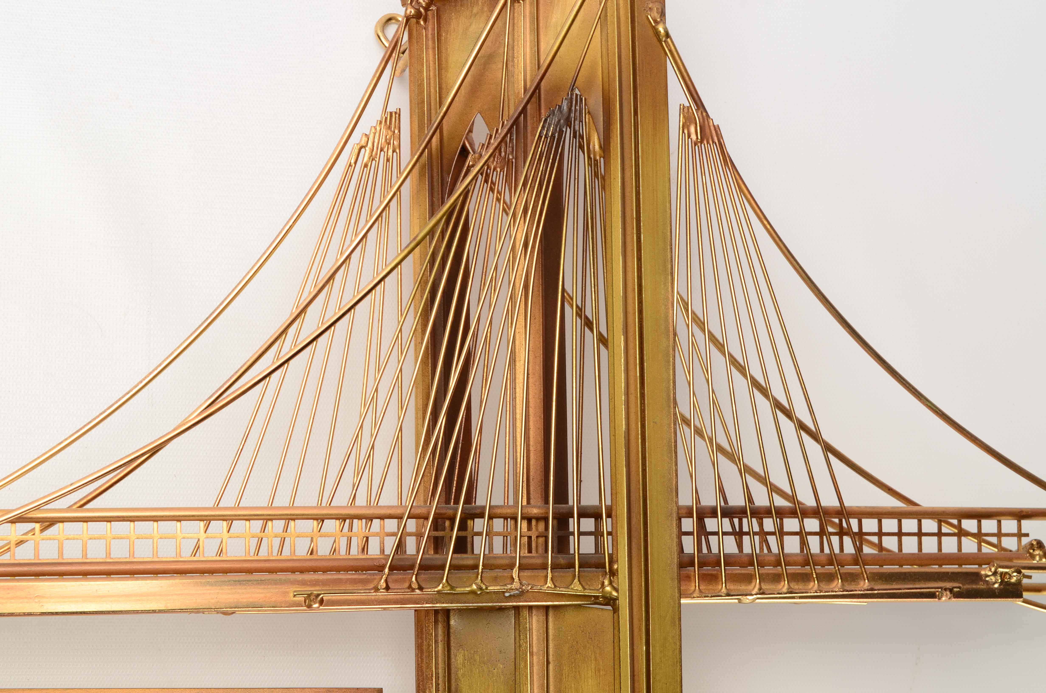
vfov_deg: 16.5
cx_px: 523
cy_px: 346
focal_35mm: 82
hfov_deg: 24.7
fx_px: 2392
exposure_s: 1/160
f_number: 14
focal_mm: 55
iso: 100
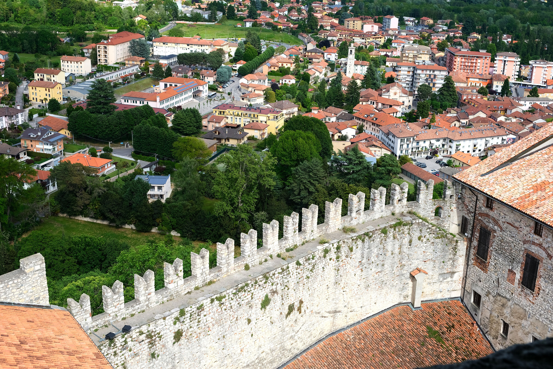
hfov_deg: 46.4
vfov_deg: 31.9
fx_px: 645
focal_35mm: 42
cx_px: 276
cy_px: 184
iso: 160
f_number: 5.6
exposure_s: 1/300
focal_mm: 27.7
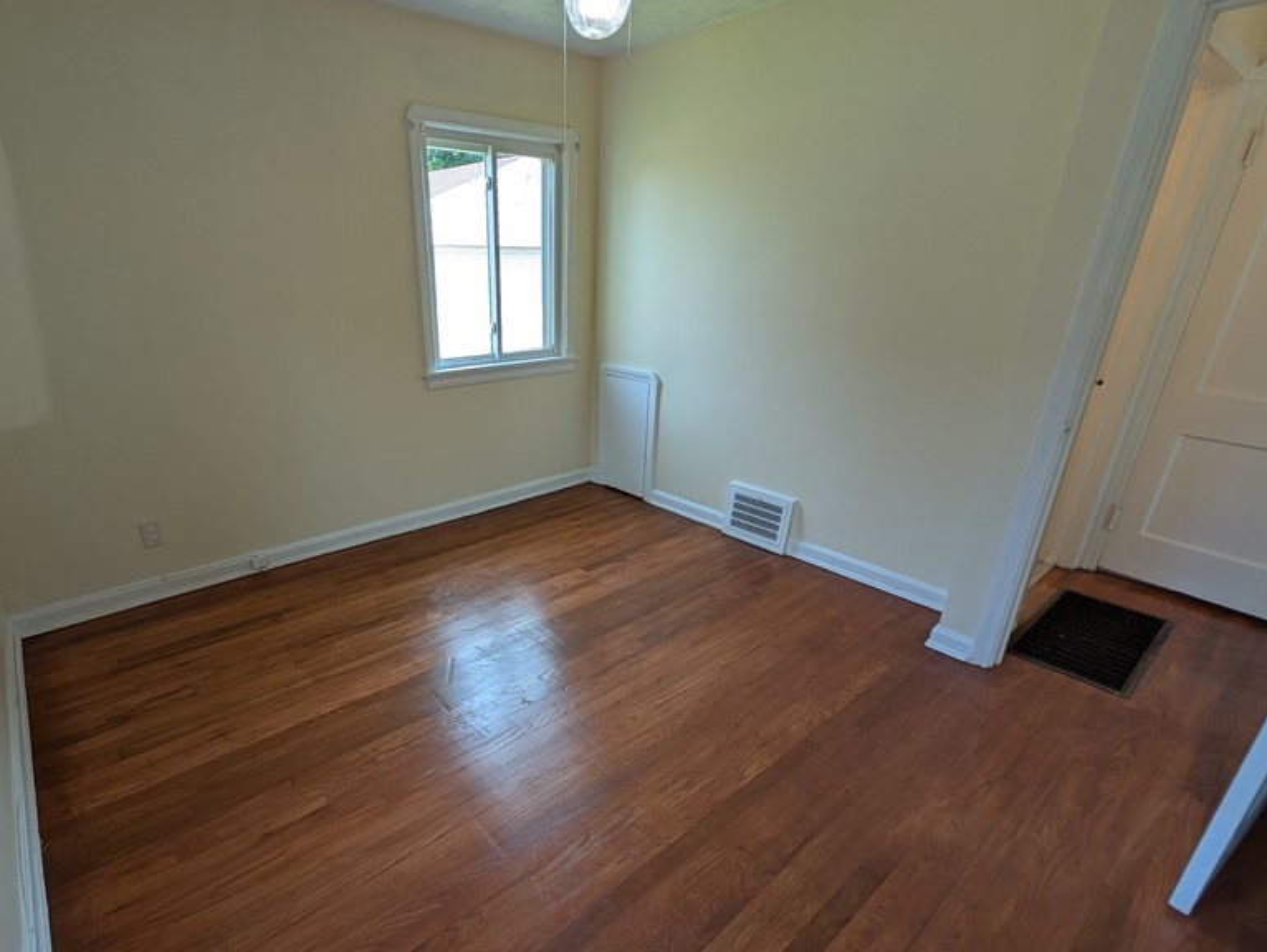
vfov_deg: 78.0
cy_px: 516
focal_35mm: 16
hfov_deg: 93.9
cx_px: 552
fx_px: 586
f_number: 1.7
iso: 45
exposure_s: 1/128
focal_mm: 2.02
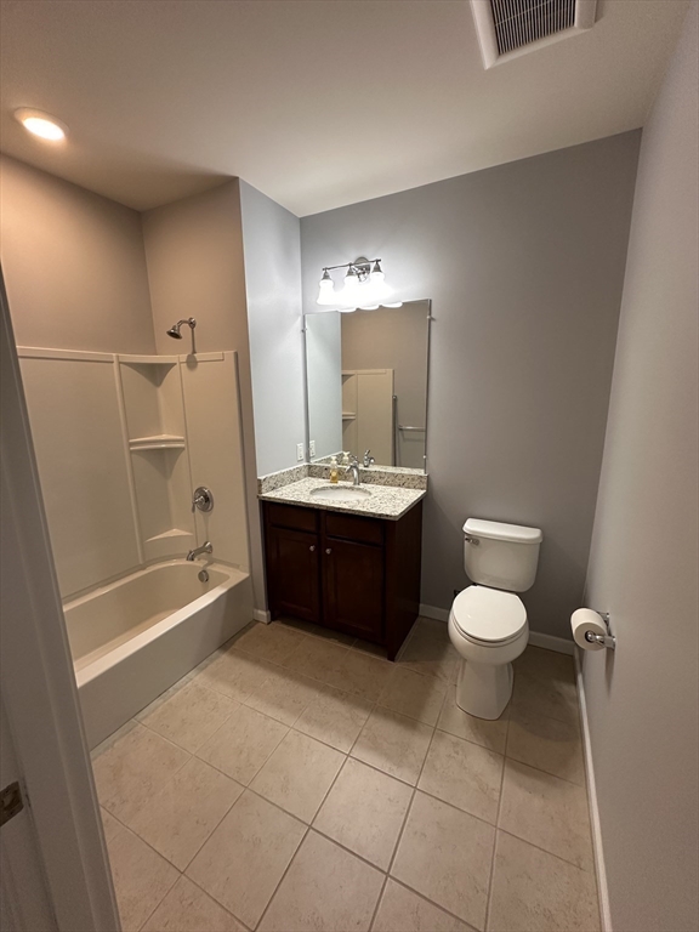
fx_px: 377
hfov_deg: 85.7
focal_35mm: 14
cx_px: 350
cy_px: 466
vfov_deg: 102.1
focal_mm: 2.22
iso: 160
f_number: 2.2
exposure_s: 1/99
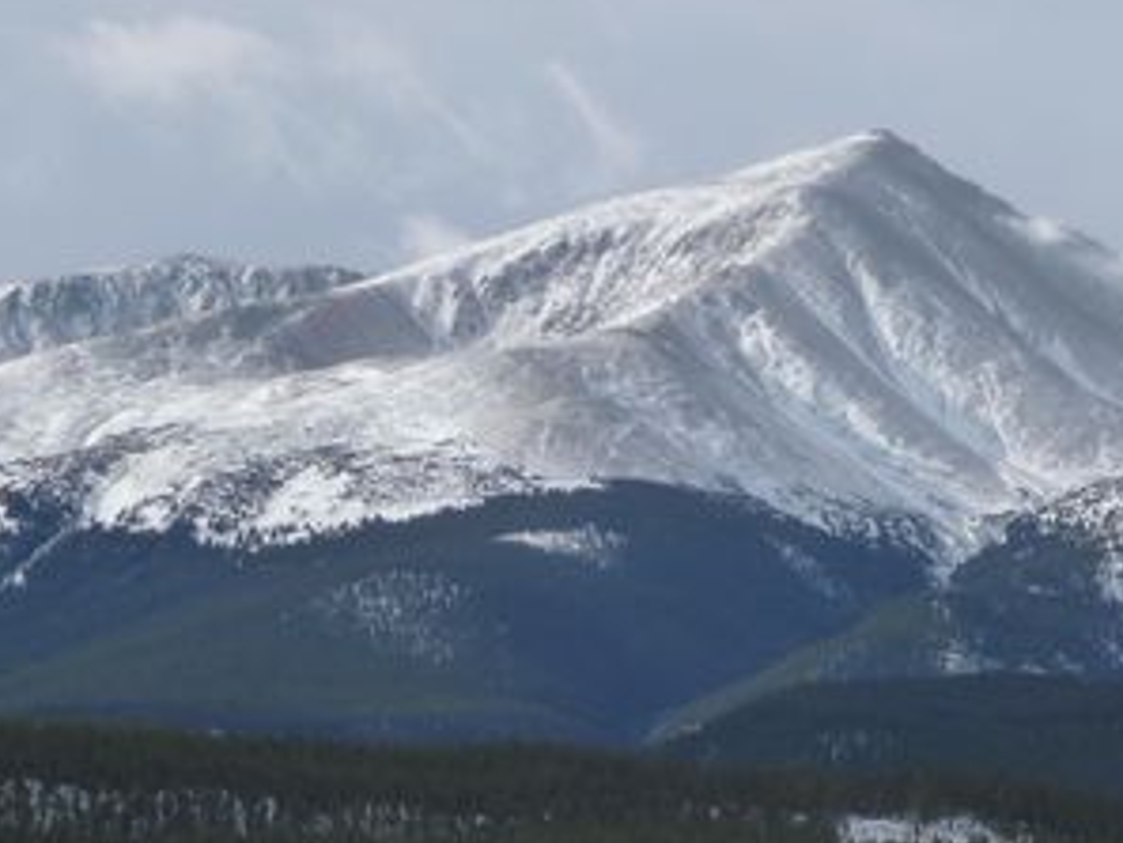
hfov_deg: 8.4
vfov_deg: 6.3
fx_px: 7692
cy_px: 501
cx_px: 613
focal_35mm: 237
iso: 160
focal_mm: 24.1
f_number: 4.8
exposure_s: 1/1000
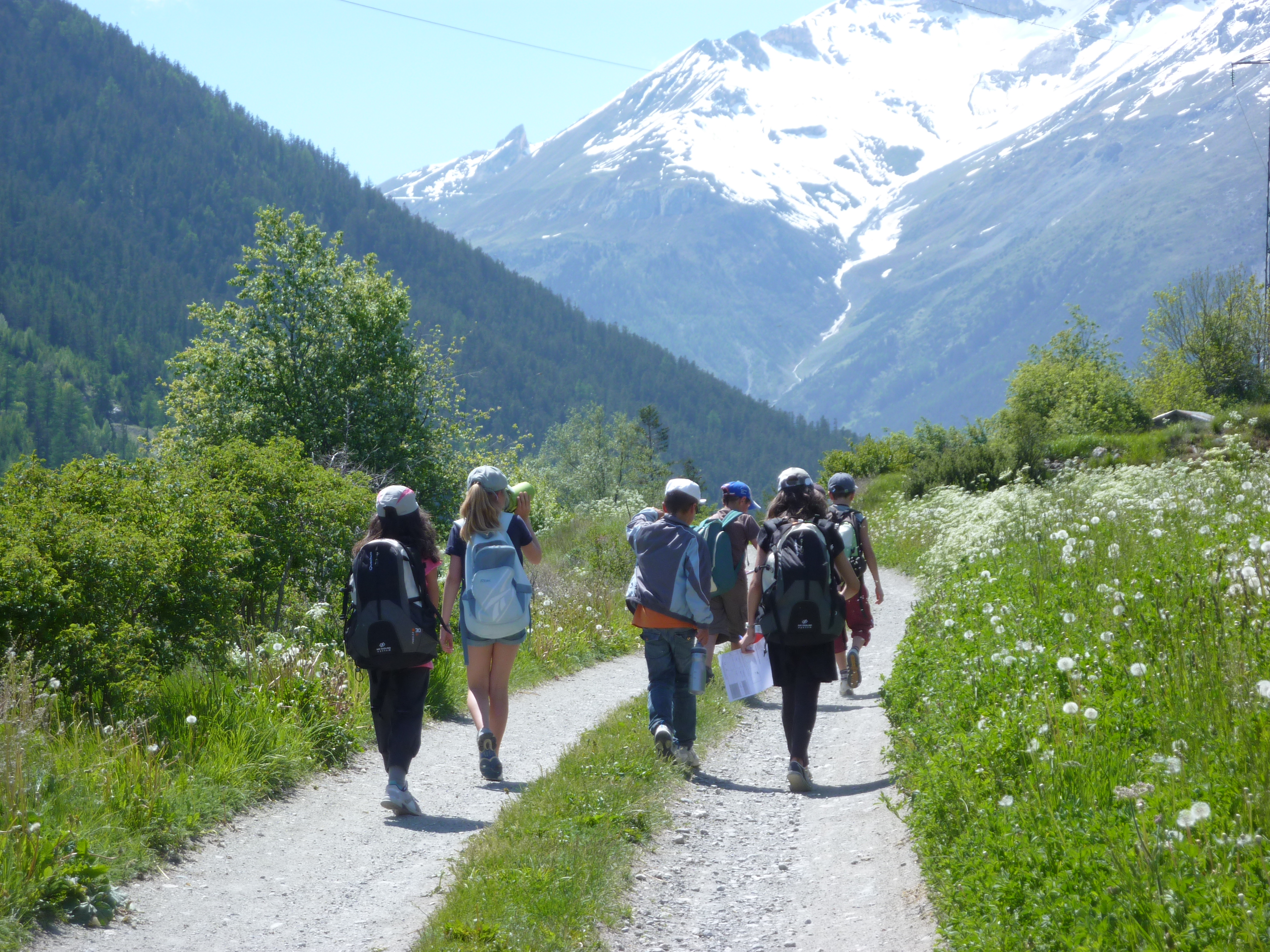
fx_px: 3816
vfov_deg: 14.2
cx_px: 635
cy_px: 476
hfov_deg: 18.9
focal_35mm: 104
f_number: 4.3
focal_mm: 17
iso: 80
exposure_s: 1/400
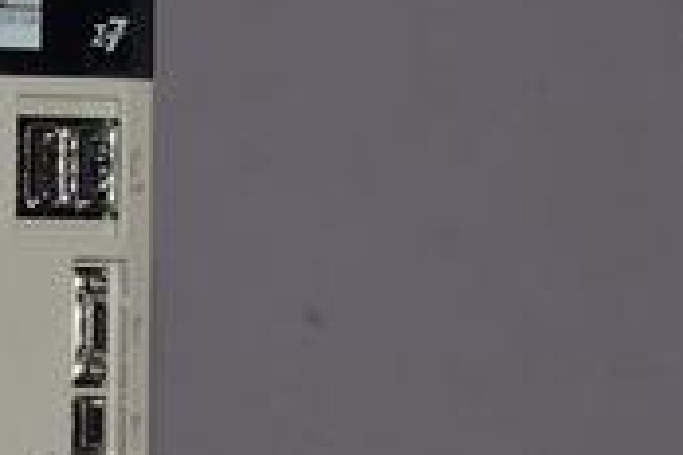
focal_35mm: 215
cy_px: 502
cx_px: -192
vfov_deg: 6.4
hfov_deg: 9.4
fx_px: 4079
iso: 100
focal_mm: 50
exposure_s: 1/60
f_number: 16
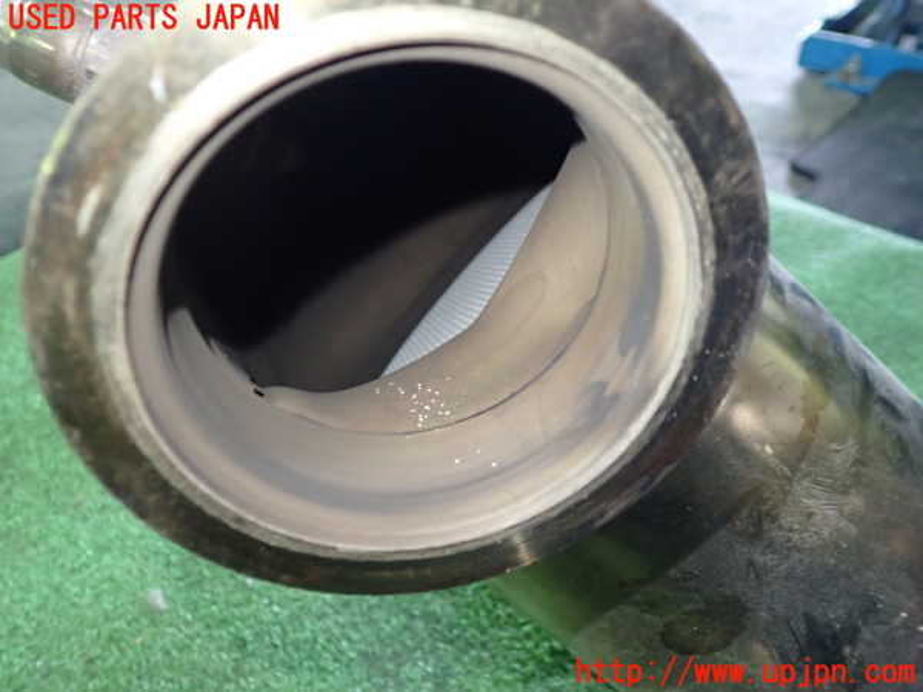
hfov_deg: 60.0
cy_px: 346
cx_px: 462
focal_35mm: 30
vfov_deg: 46.8
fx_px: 800
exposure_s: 1/30
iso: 640
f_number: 2.3
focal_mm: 5.4
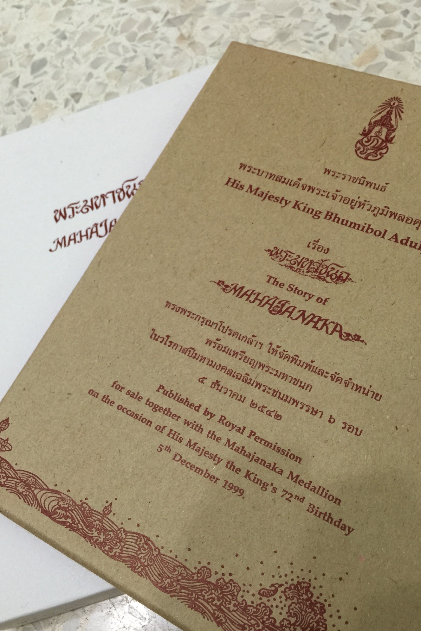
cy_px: 319
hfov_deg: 42.3
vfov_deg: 60.3
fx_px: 544
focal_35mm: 31
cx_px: 190
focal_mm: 4.15
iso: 64
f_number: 2.2
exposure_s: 1/17
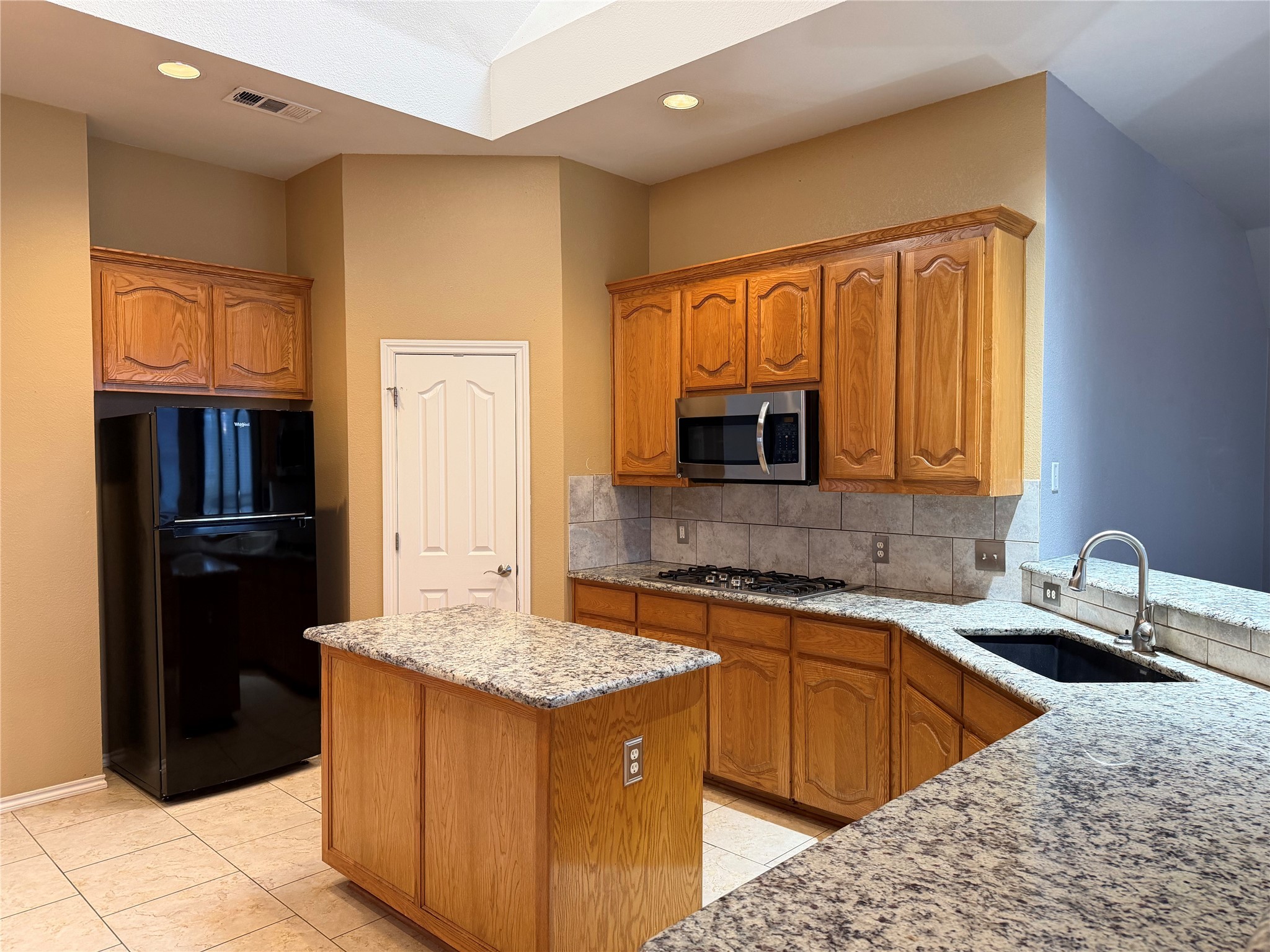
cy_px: 476
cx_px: 635
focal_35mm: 24
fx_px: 881
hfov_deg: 71.6
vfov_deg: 56.8
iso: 250
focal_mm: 6.76
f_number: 1.78
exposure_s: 1/60
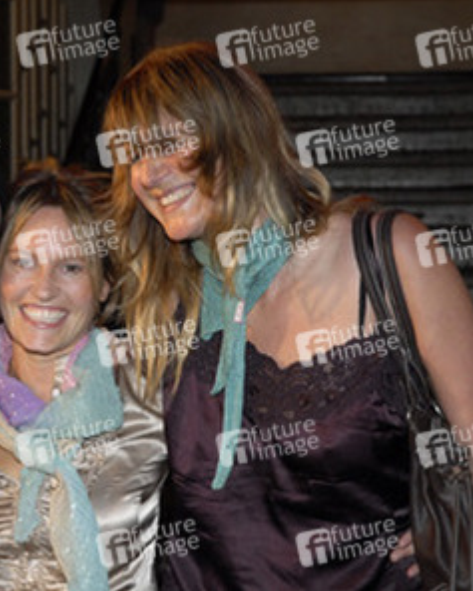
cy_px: 294
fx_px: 1941
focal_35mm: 111
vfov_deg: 17.3
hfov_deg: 13.8
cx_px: 92
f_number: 6.3
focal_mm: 52
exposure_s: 1/125
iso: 800
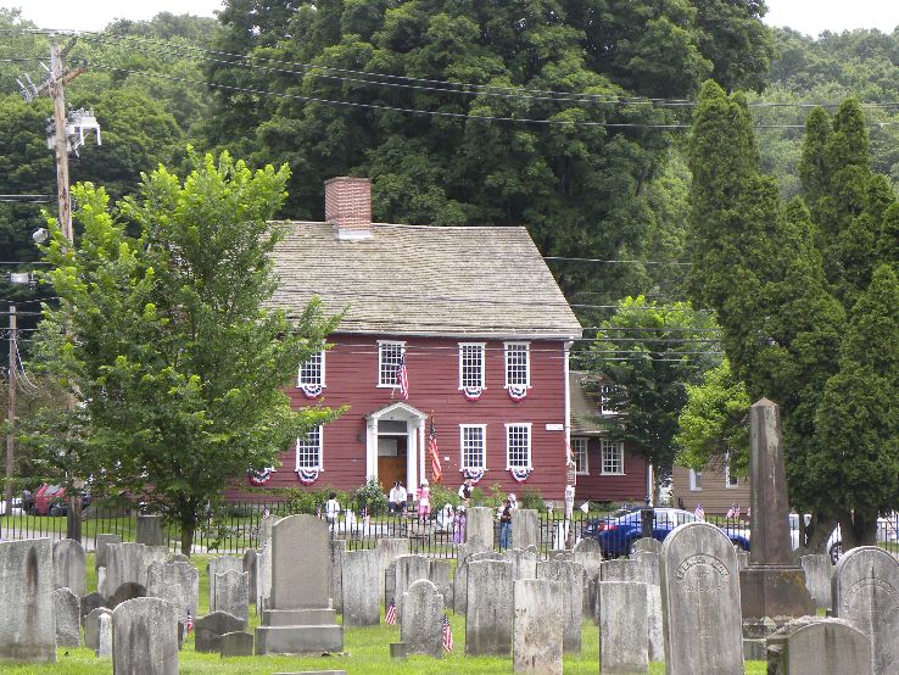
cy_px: 338
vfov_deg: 12.7
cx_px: 450
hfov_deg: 16.8
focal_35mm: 117
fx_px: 3040
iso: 64
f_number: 4
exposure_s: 1/194
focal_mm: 20.8
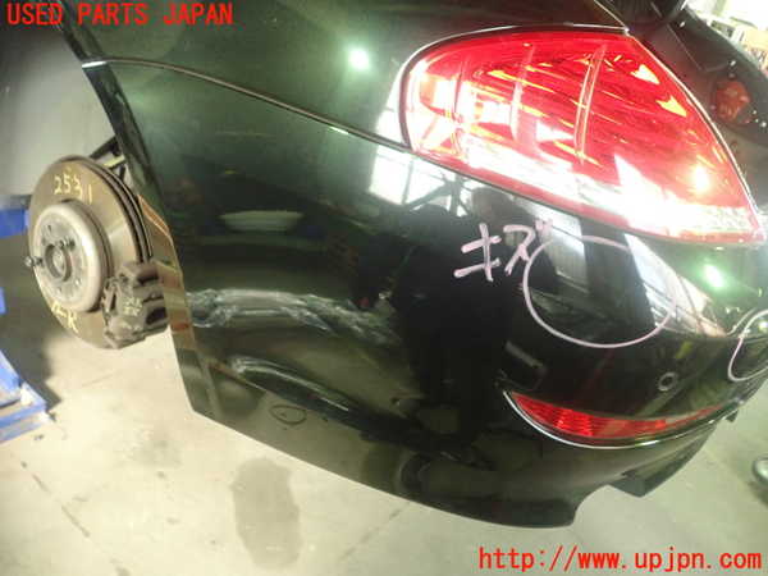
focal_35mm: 30
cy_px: 288
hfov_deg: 60.0
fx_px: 666
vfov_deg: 46.8
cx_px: 384
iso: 800
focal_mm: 5.5
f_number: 2.3
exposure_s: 1/30
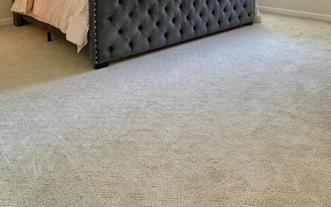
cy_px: -24
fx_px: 298
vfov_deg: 33.2
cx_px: 208
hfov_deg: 57.4
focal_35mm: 33
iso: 400
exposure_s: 1/60
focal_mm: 2.22
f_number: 2.2
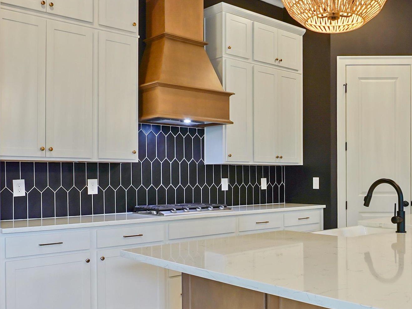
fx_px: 429
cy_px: 167
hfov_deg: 50.5
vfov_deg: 39.6
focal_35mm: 36
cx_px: 270
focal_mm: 11
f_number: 11
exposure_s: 1/5
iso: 200
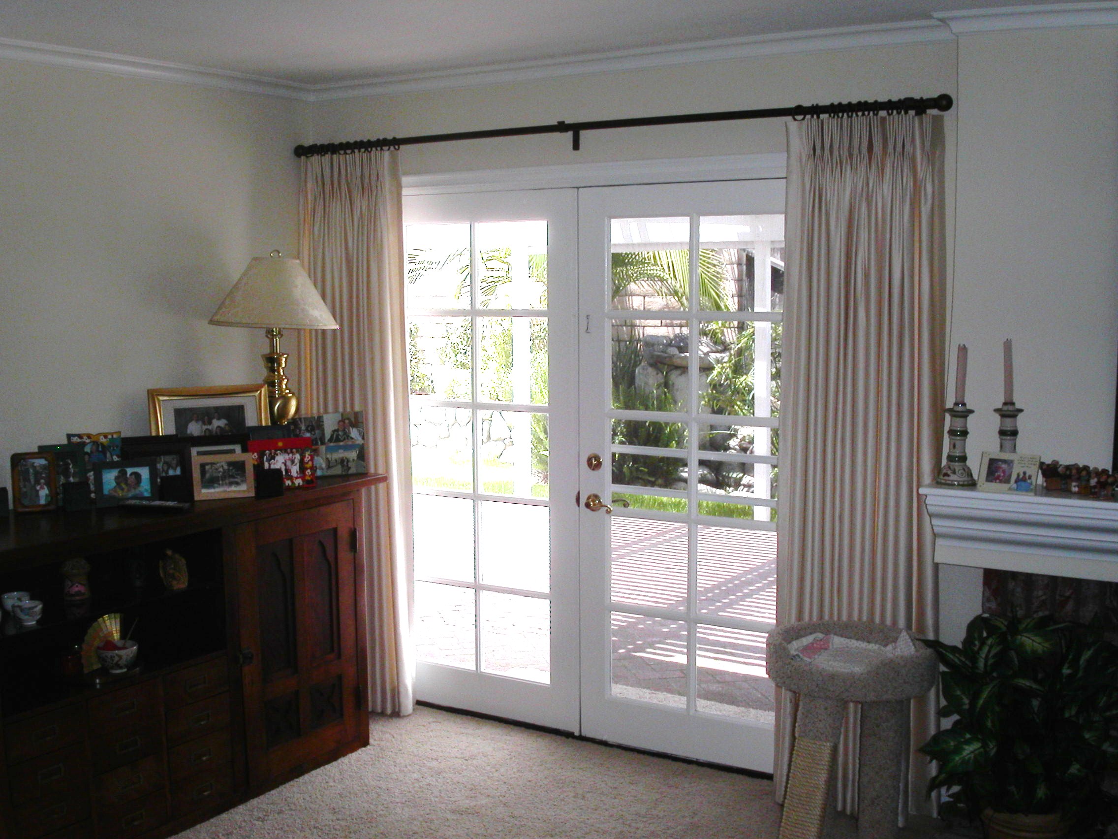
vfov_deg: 37.7
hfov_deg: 49.0
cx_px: 559
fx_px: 1227
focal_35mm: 38
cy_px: 420
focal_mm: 7.8
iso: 141
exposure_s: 1/45
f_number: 8
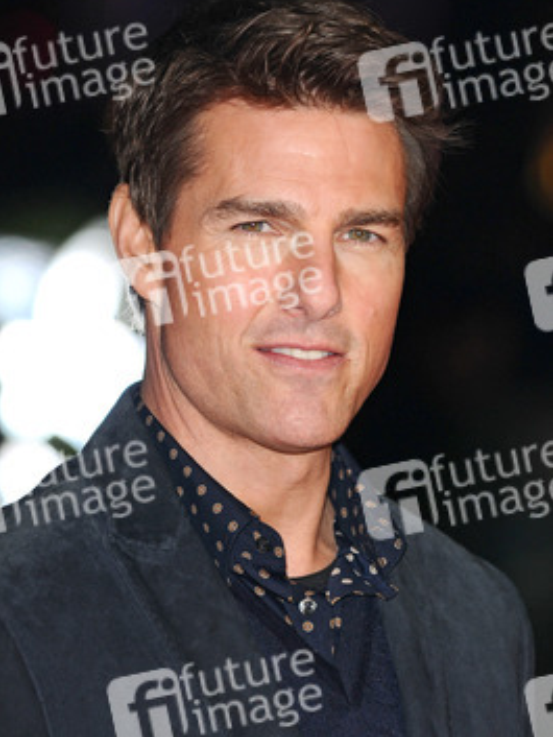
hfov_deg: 4.9
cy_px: 386
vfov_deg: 6.5
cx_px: 276
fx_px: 6440
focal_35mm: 303
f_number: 4.5
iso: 320
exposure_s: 1/200
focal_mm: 185
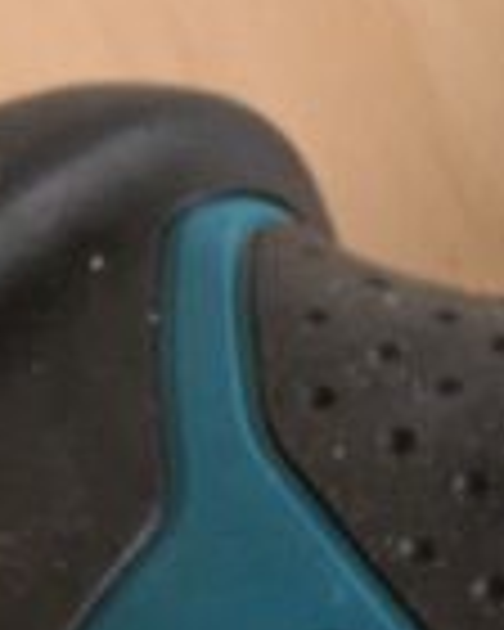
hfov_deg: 4.2
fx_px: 6768
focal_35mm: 363
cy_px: 1397
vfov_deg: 5.2
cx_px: 1328
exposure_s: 1/25
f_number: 1.89
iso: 457
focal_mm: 5.43
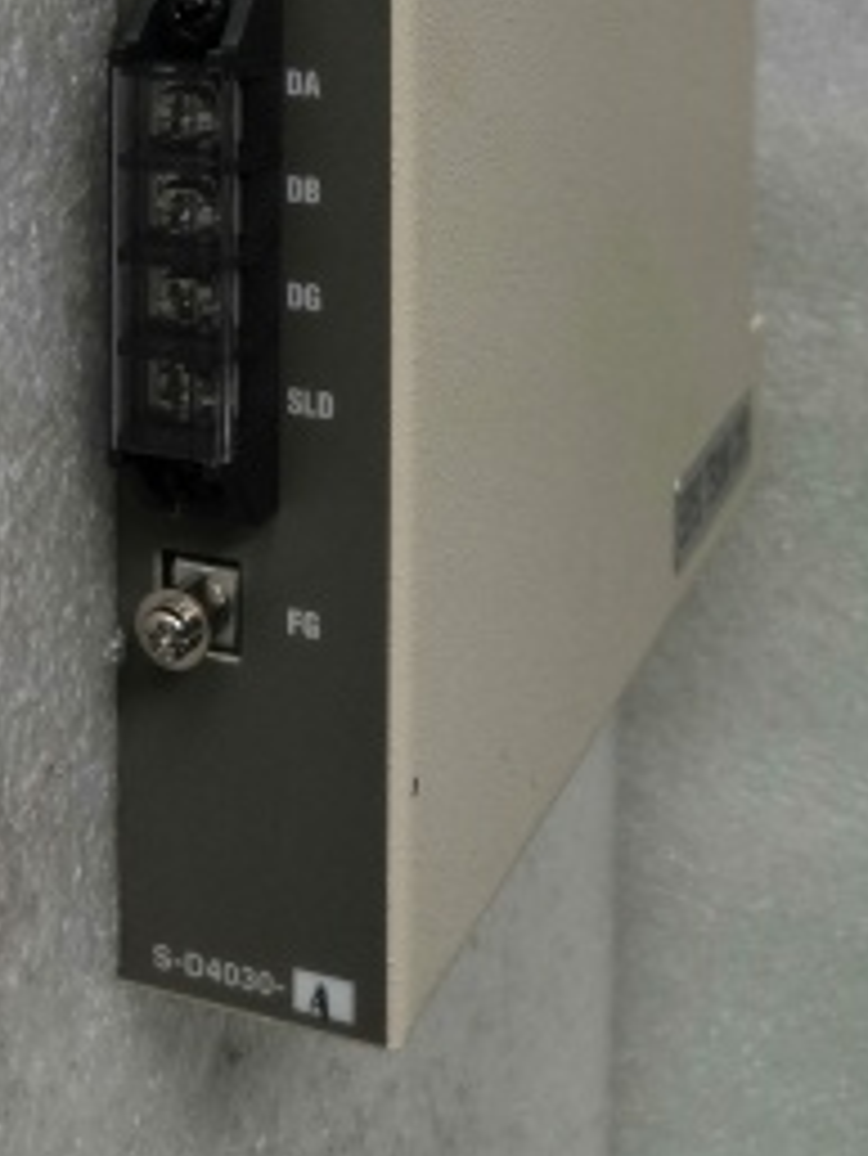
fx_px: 2105
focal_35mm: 63
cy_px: -117
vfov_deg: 28.0
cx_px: 121
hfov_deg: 22.8
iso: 50
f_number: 1.8
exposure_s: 1/209
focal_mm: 3.95
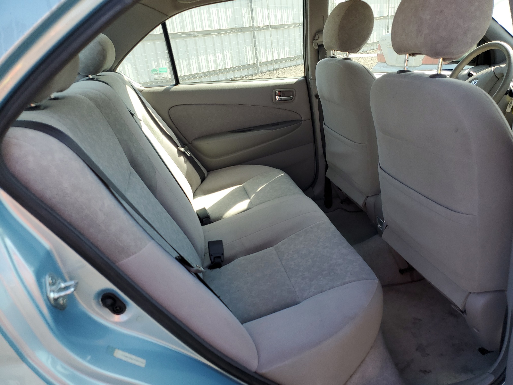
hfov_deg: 67.3
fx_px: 385
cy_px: 192
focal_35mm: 26
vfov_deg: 53.1
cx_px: 256
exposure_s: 1/588
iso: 50
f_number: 1.5
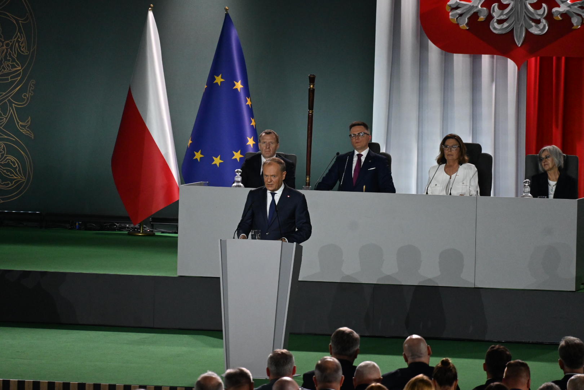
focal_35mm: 375
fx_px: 6083
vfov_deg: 3.7
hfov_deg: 5.5
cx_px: 292
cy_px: 195
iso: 3200
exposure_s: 1/200
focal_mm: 250
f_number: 6.3
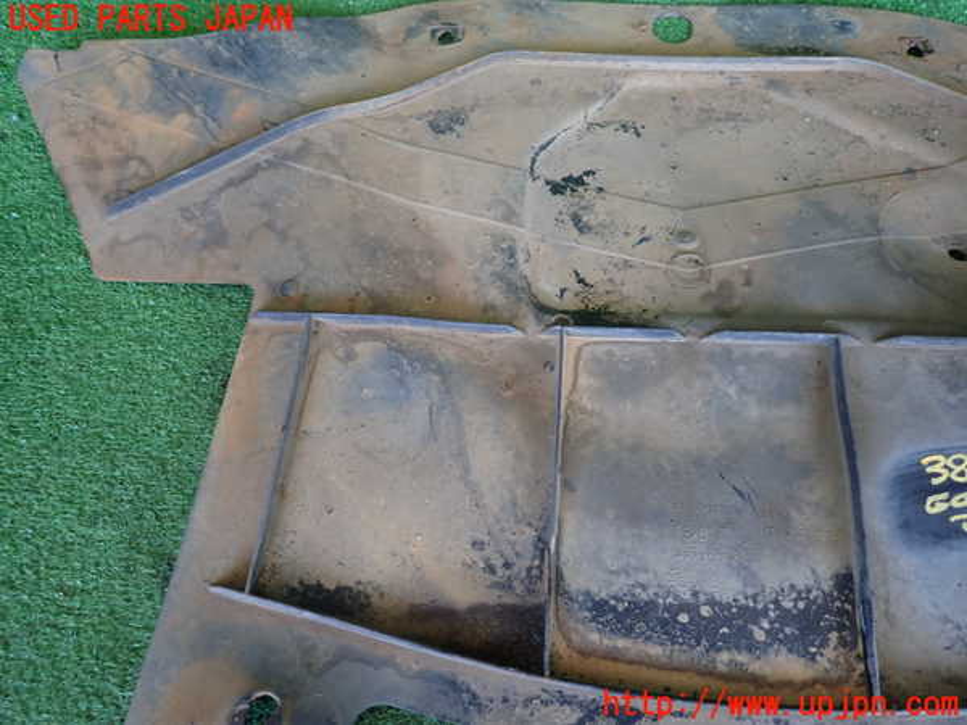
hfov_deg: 69.4
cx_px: 484
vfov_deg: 54.9
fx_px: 698
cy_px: 362
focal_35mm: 25
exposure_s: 1/50
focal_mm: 4.5
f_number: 2
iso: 200
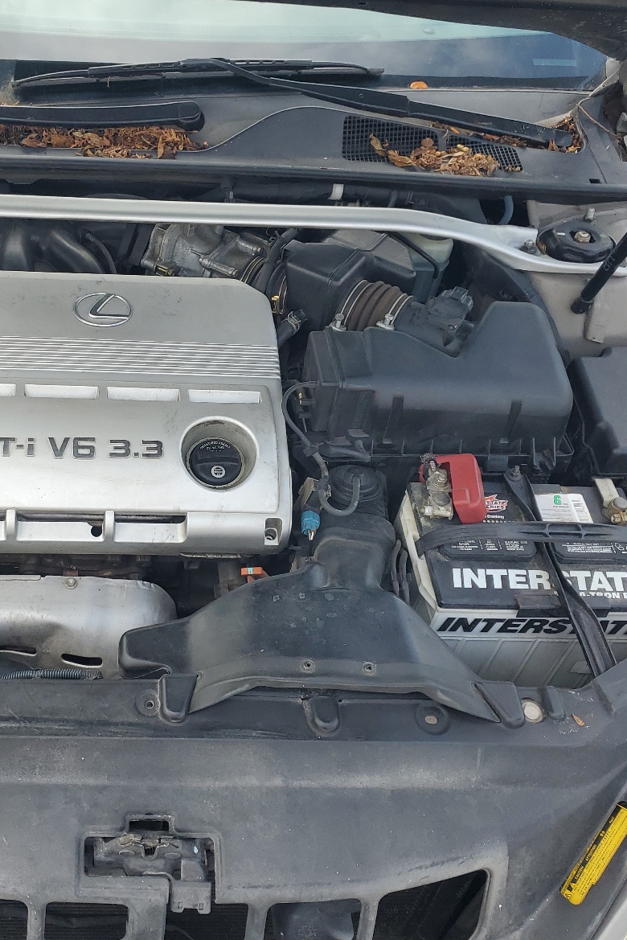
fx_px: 966
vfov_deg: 51.9
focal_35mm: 37
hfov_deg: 34.9
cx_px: 133
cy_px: 470
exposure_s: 1/909
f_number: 1.5
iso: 50
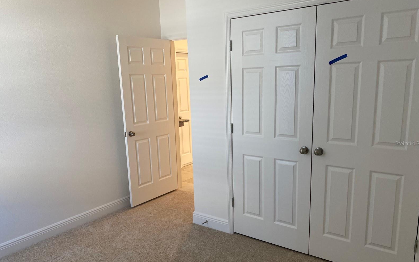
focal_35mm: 28
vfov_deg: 44.5
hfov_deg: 66.5
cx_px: 208
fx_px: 320
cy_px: 143
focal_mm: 4.25
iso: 100
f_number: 1.8
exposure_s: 1/60
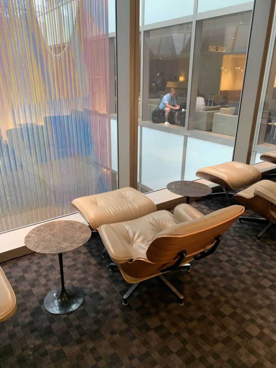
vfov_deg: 67.3
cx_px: 138
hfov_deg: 53.1
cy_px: 184
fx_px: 276
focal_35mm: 26
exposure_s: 1/60
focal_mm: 4.25
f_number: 1.8
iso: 125
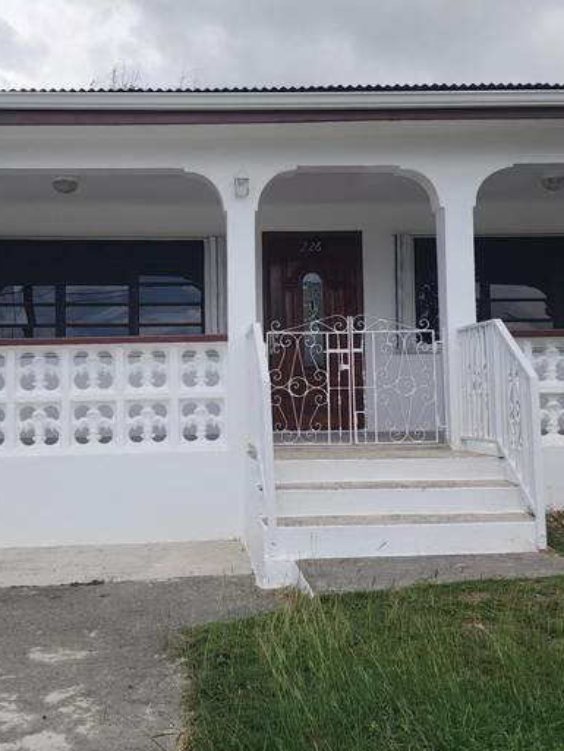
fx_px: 934
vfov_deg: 43.8
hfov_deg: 33.5
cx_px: 239
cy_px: 340
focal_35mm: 43
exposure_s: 1/1794
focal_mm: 6.4
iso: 12
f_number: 1.8
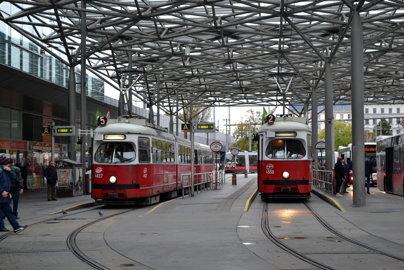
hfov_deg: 29.9
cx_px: 202
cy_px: 135
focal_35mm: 68
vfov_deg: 20.2
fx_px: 758
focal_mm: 45
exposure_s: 1/100
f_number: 5.3
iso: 400
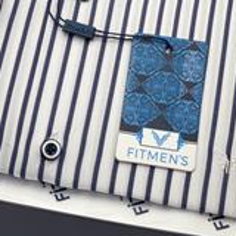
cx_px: 88
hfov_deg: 14.6
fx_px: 918
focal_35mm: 119
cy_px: -38
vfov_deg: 14.3
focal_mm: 6
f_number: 2
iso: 25
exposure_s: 1/122
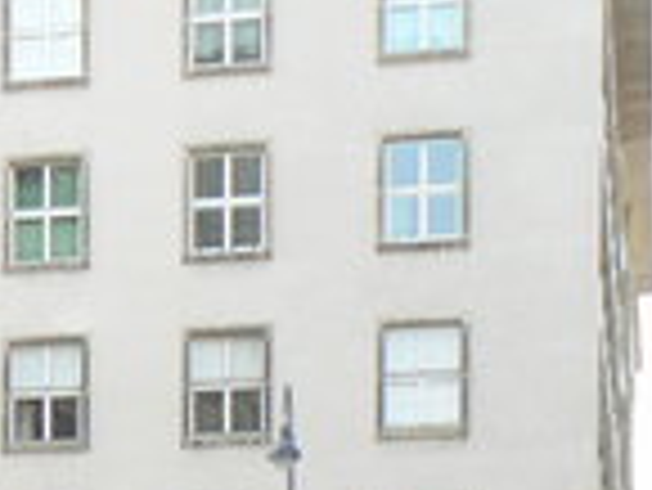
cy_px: 1187
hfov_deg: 8.7
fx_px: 3751
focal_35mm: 199
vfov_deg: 7.0
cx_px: -1093
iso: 80
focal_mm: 6
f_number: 3.6
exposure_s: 1/60
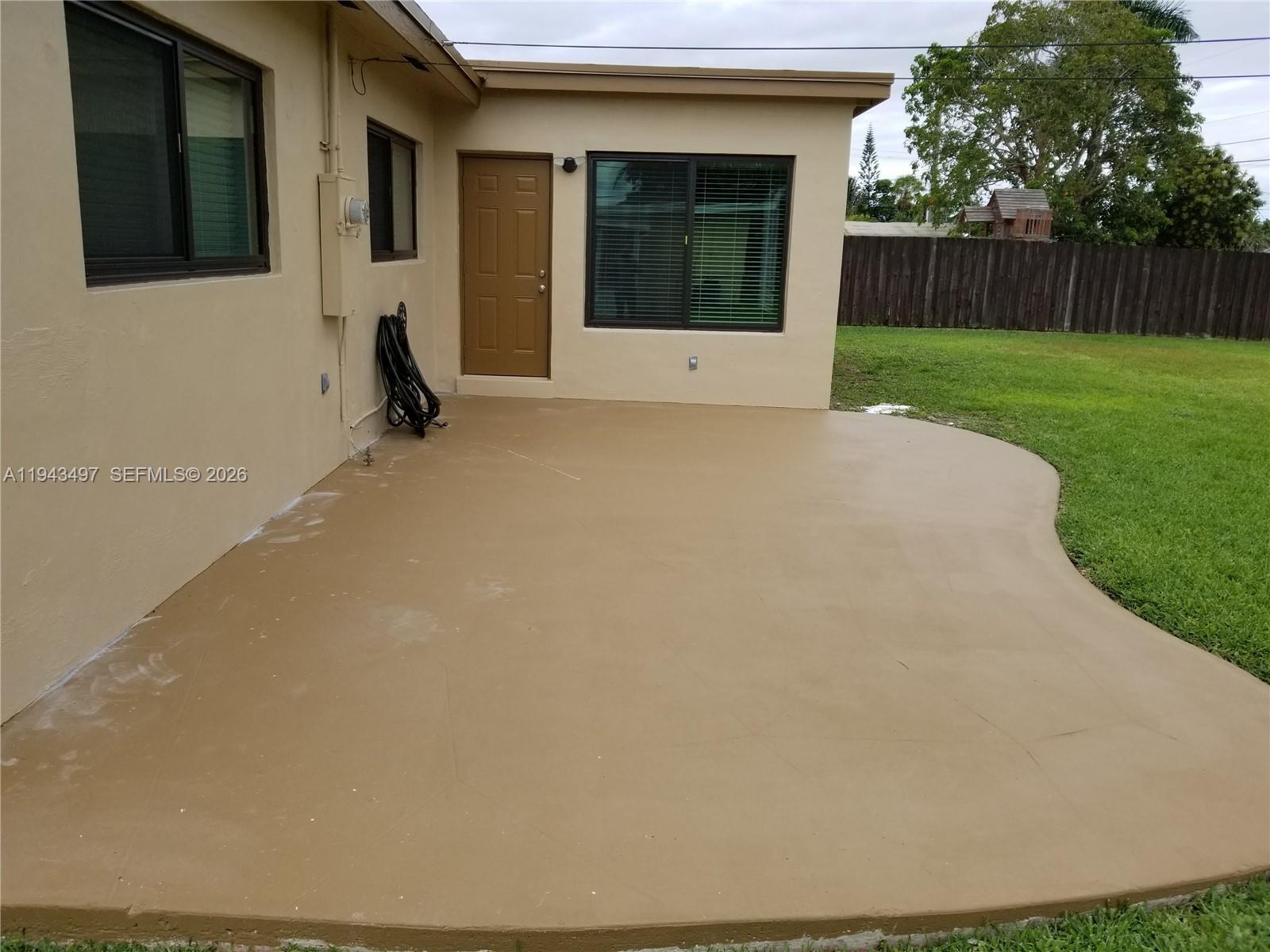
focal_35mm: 26
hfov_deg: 67.3
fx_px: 954
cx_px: 635
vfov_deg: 53.1
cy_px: 476
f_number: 1.7
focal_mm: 4.25
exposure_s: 1/1248
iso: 50
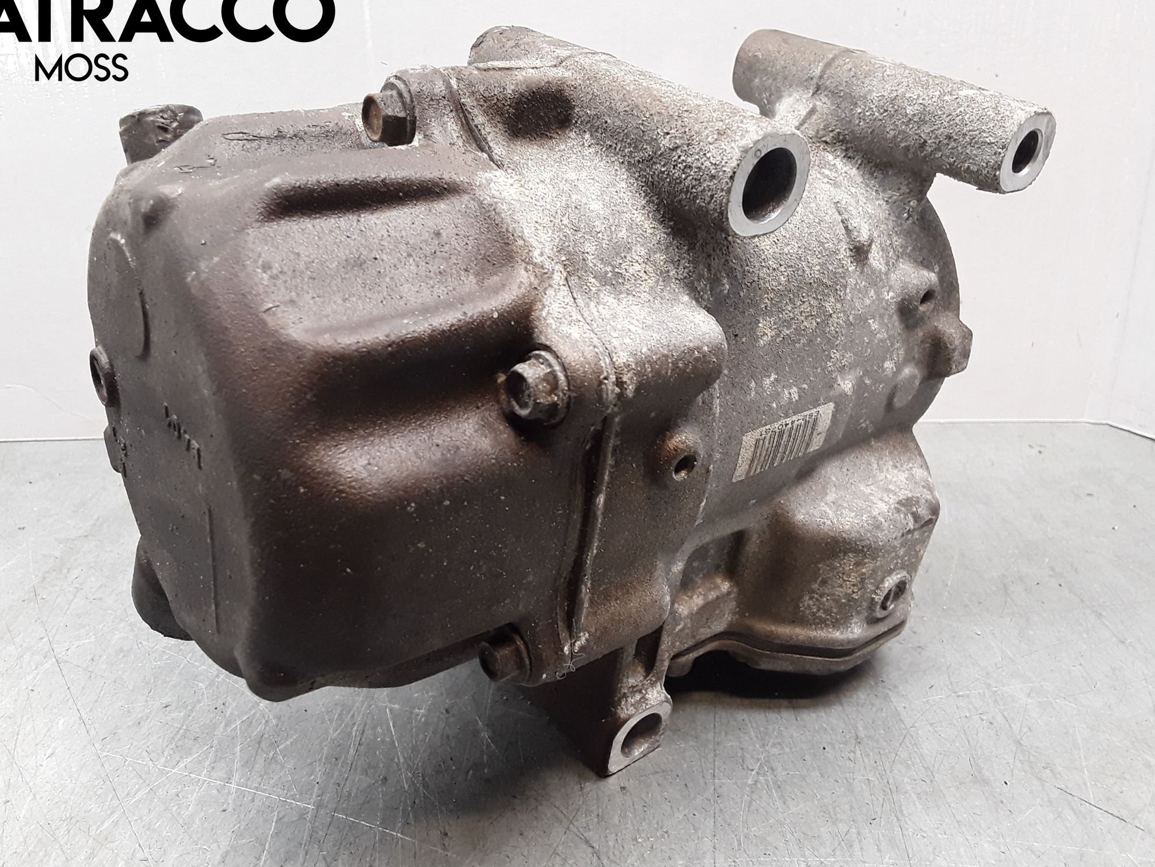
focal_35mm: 29
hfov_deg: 61.7
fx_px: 968
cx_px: 574
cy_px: 428
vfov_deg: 48.2
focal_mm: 2.91
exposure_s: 1/50
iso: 80
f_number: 1.9
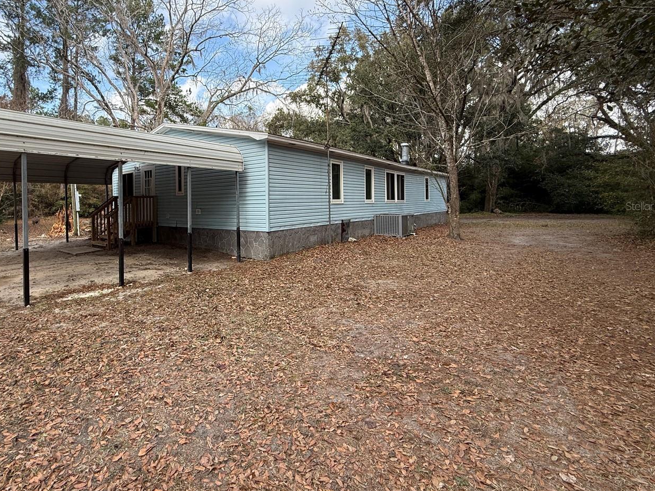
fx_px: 341
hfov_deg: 86.4
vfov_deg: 71.1
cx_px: 254
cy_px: 206
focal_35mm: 18
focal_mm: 2.22
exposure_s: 1/540
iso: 64
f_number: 2.2
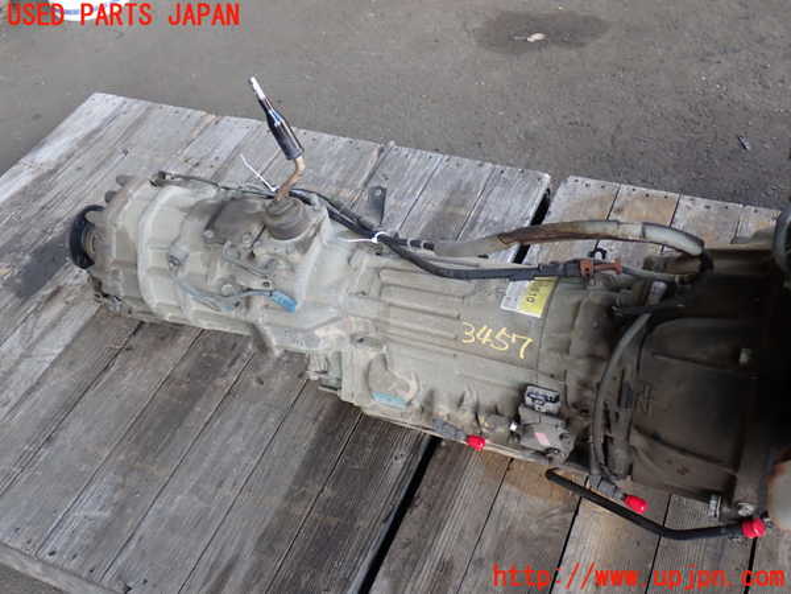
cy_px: 297
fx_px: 868
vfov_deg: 37.7
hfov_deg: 49.0
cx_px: 396
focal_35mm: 38
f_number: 2.7
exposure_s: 1/80
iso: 160
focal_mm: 6.83
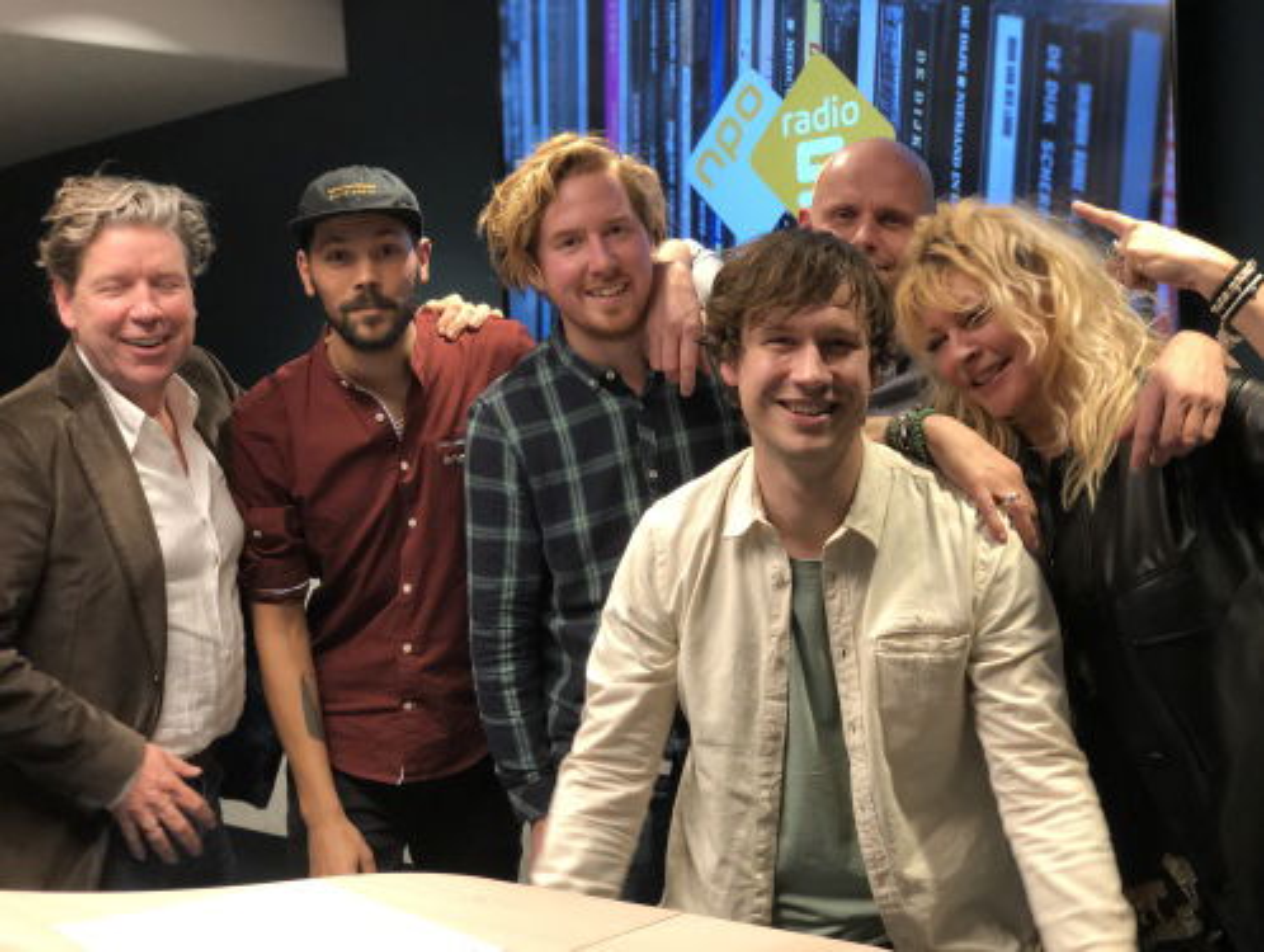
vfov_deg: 28.1
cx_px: 632
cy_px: 476
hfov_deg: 36.8
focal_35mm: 52
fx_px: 1902
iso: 80
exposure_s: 1/50
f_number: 2.4
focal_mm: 6
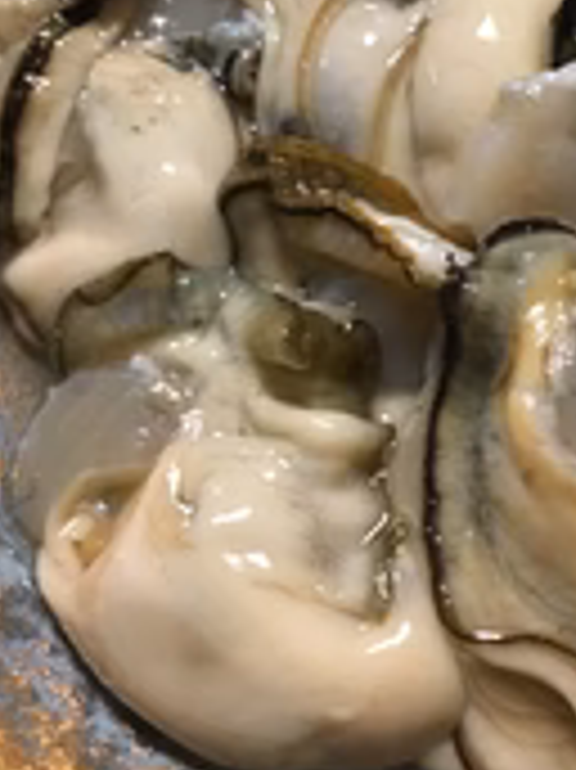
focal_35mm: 68
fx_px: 1511
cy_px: 180
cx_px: 518
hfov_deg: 21.1
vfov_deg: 28.1
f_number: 2.2
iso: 125
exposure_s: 1/30
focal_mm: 4.15
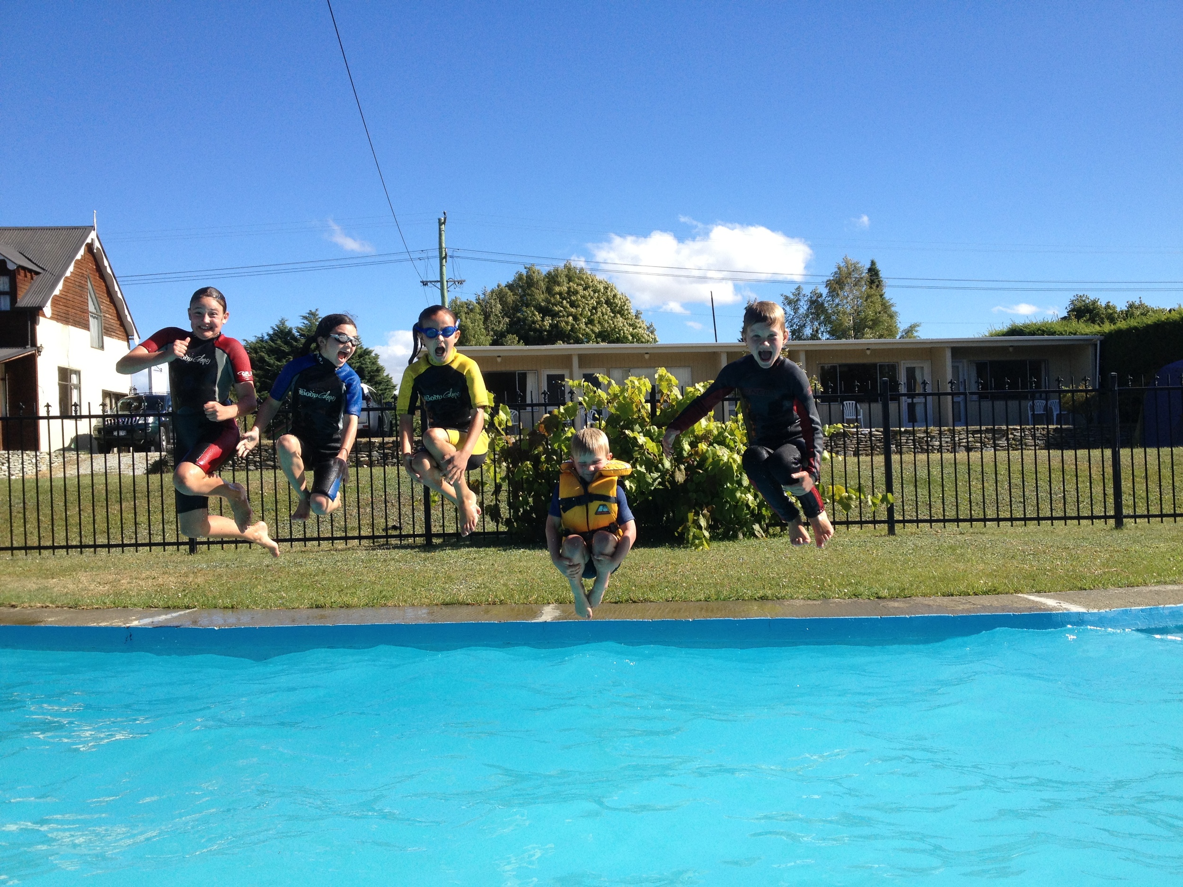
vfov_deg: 40.7
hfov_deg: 52.6
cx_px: 592
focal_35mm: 35
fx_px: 1196
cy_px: 444
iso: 50
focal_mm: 4.28
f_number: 2.4
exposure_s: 1/1416
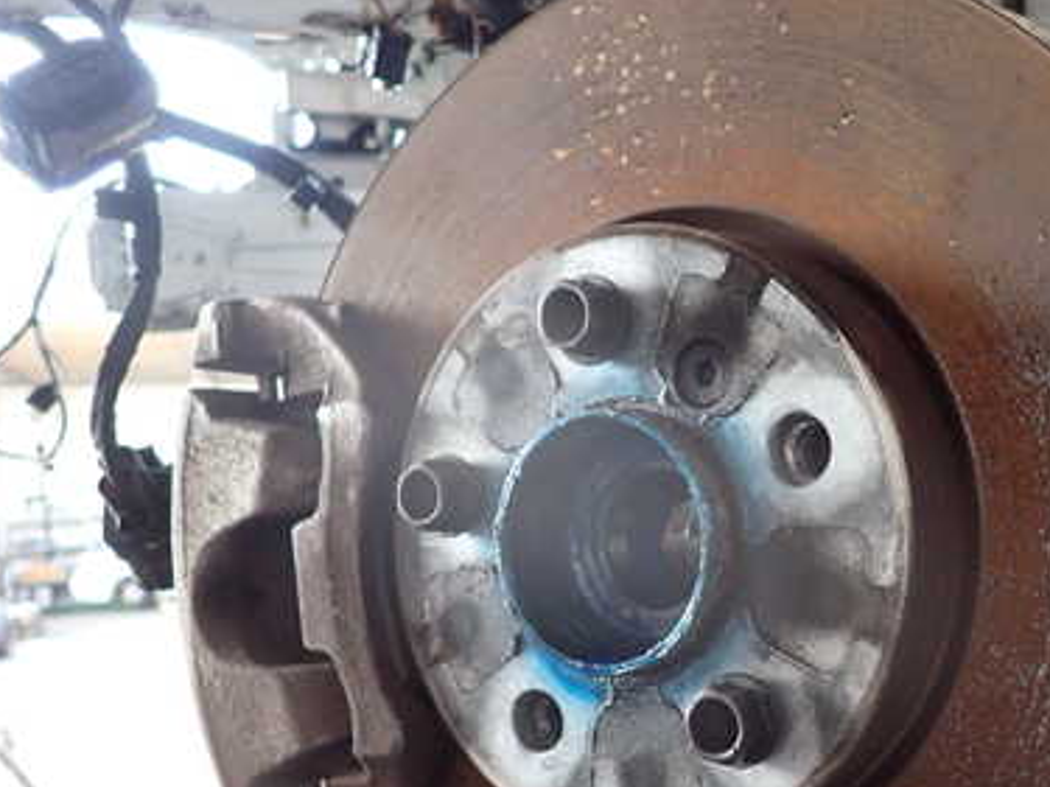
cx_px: 826
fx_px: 1213
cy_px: 555
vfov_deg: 35.4
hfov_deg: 44.7
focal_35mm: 40
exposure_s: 1/80
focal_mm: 4.5
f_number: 2
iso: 200
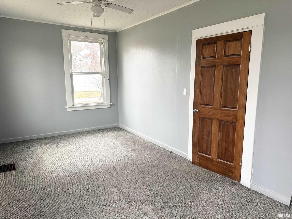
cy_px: 110
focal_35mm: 24
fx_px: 202
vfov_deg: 56.8
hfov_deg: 71.6
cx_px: 146
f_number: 1.78
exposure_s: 1/61
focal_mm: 6.86
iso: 250
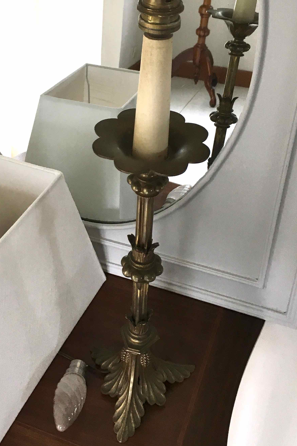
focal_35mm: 46
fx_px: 569
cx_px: 105
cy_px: 173
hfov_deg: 29.1
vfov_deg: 42.5
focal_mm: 4.15
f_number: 2.2
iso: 40
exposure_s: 1/33
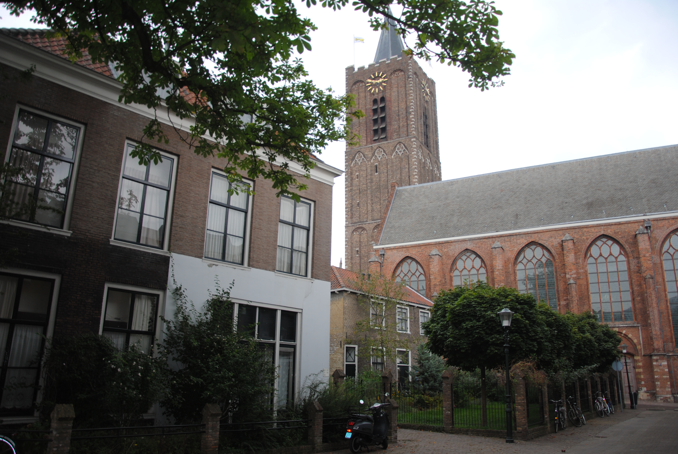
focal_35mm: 27
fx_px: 509
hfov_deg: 67.3
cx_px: 339
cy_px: 227
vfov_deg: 48.0
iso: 110
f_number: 3.5
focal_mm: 18
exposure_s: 1/125
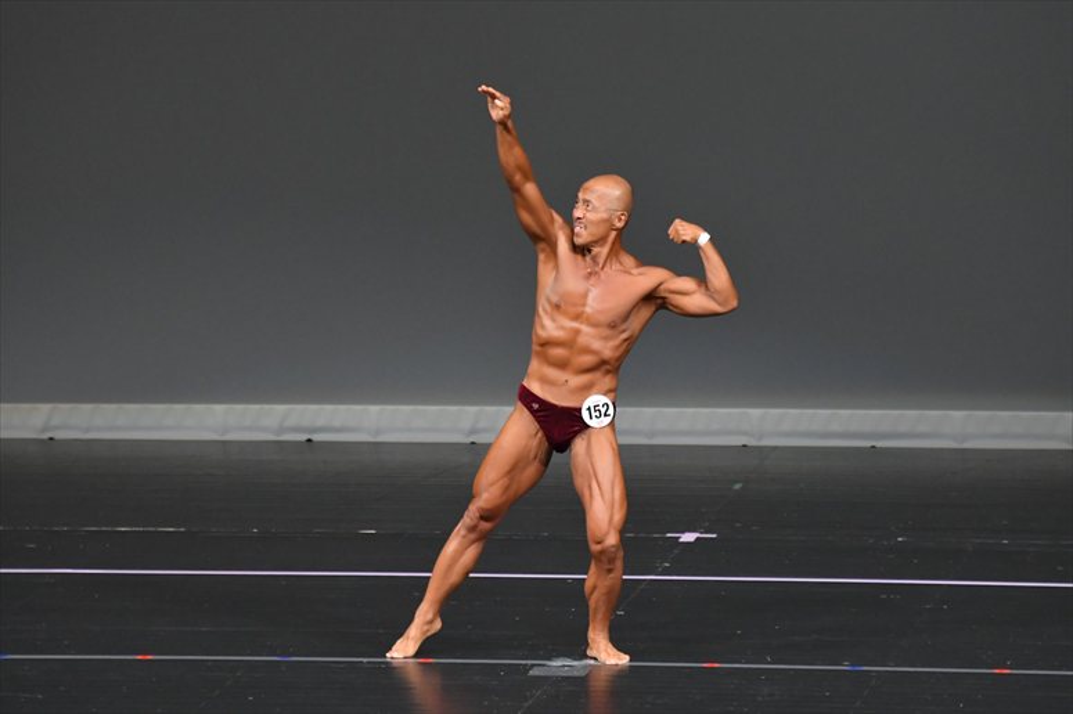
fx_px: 9384
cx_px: 536
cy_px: 357
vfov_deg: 4.4
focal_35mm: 315
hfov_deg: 6.5
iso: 4000
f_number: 5.6
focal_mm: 210
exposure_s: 1/400
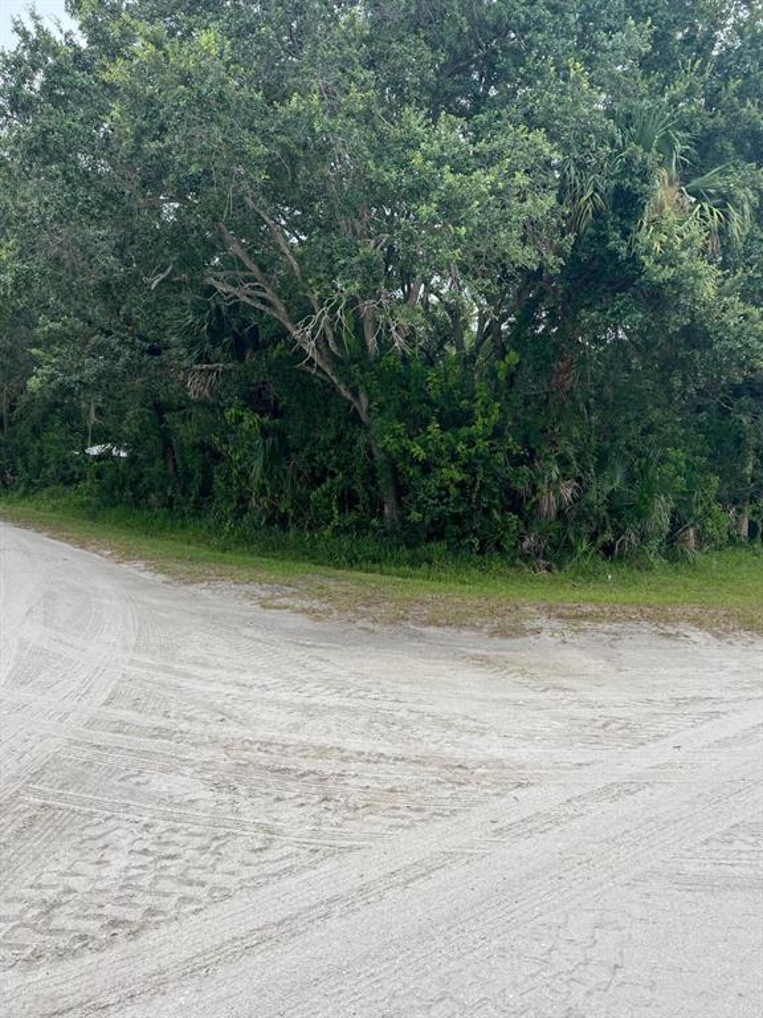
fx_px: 764
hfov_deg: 53.1
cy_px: 509
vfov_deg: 67.3
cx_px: 382
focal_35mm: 26
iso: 50
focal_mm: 5.7
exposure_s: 1/728
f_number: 1.5
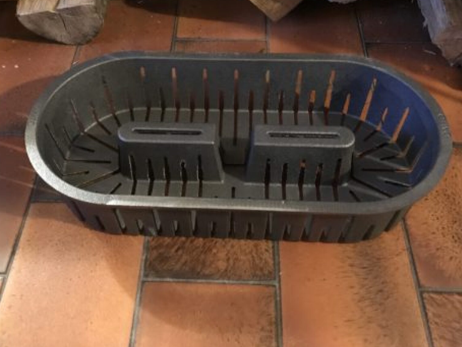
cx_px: 214
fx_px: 494
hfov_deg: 50.1
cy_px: 132
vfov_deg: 38.4
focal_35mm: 37
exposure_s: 1/4
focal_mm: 3.99
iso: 200
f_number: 1.8
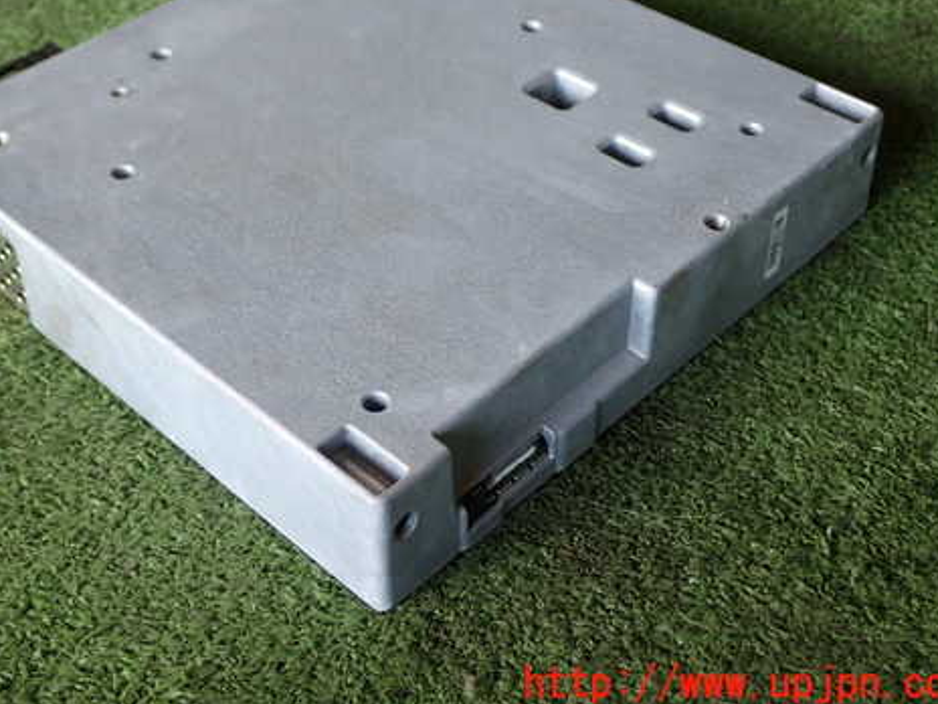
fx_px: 1436
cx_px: 374
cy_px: 255
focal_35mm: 53
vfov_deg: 27.4
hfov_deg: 36.0
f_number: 2.8
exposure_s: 1/80
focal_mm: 7.31
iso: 160
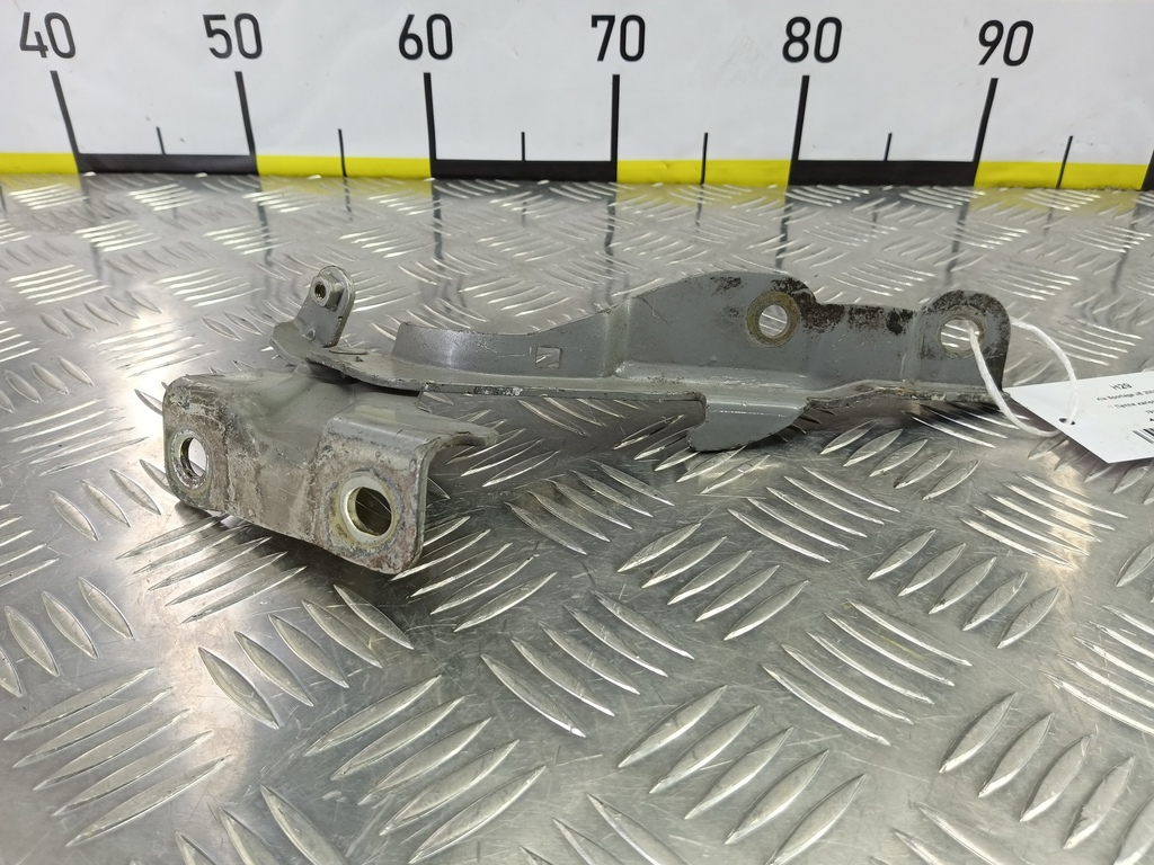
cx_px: 577
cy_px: 432
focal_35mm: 23
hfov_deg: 73.9
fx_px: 767
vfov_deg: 58.9
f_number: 1.6
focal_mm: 4.11
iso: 130
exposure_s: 1/50
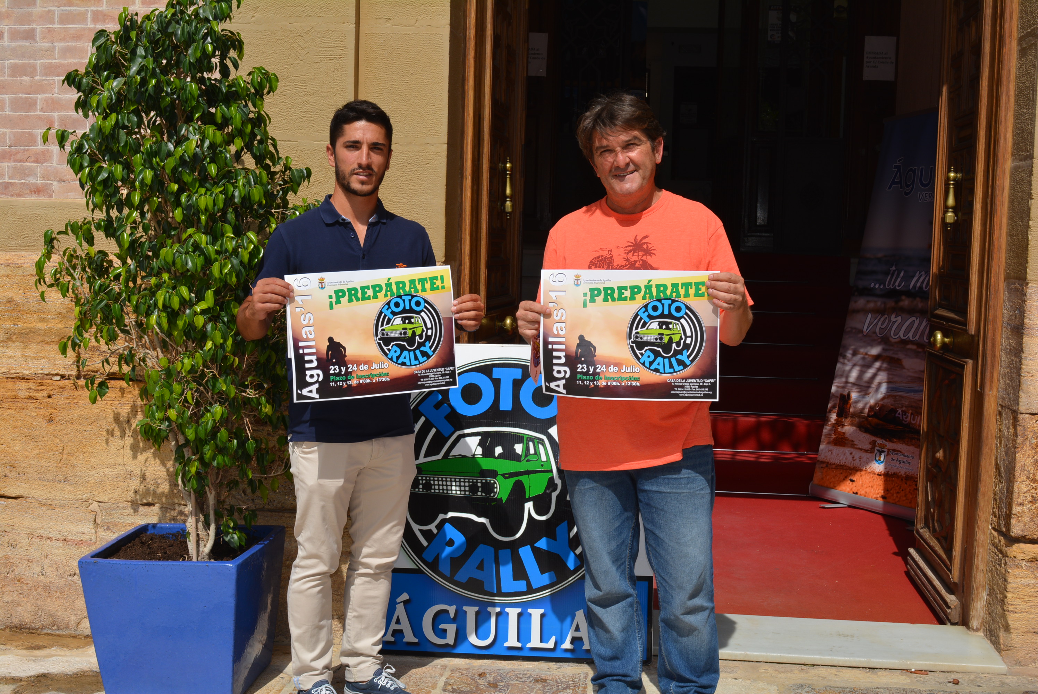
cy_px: 347
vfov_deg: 29.9
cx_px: 519
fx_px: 1298
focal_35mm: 45
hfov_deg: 43.6
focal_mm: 30
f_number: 13
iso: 100
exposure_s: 1/200
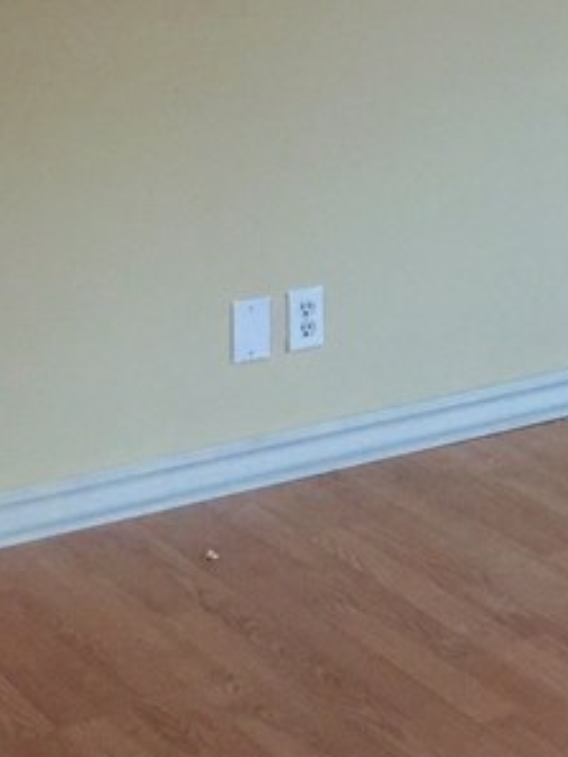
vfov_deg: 18.6
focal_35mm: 100
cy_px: -143
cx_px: 973
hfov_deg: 13.5
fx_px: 2186
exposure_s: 1/10
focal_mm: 4.15
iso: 100
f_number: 2.2
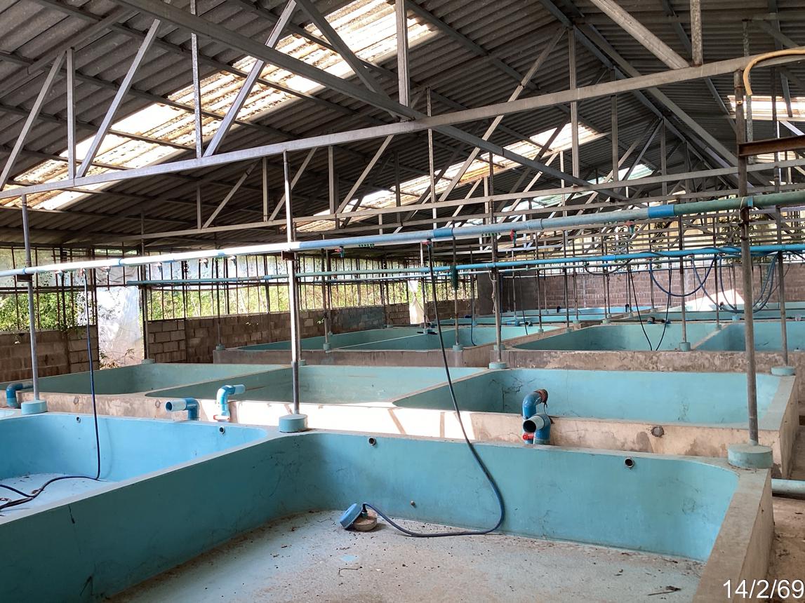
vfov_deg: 45.4
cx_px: 402
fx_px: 721
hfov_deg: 58.4
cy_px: 302
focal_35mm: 31
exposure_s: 1/120
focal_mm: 3.3
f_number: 2.4
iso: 40
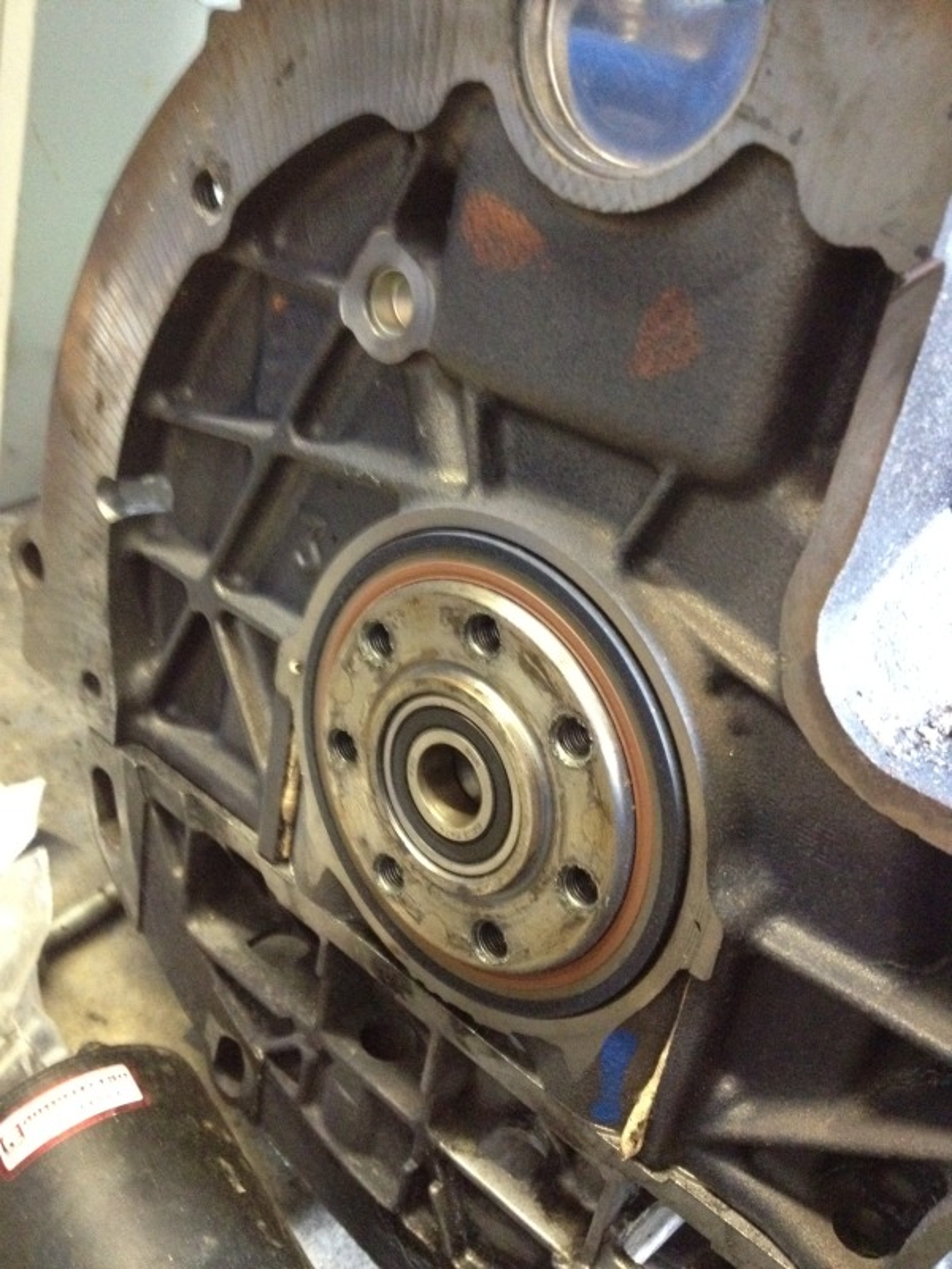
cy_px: 634
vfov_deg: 52.6
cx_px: 476
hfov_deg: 40.7
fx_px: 1283
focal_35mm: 35
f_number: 2.4
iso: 800
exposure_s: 1/15
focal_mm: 4.3
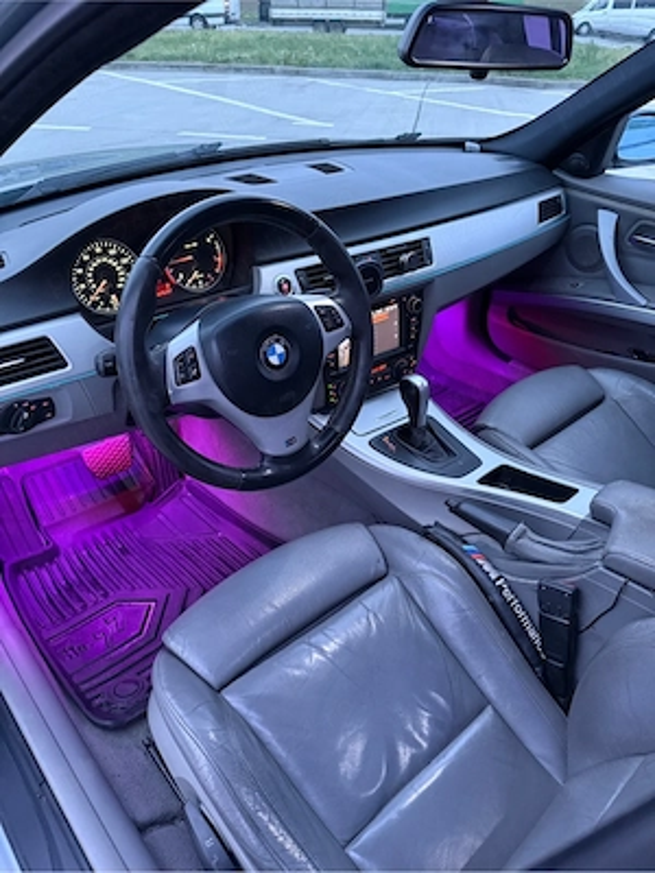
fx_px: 606
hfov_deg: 56.8
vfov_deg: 71.6
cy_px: 436
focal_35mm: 24
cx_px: 328
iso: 1000
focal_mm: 6.76
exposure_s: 1/39
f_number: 1.78
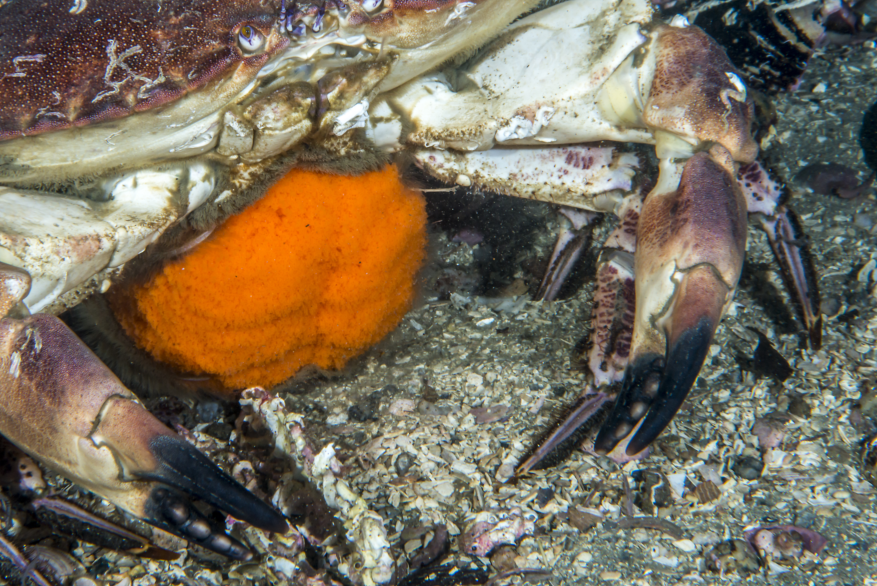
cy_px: 243
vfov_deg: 8.3
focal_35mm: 165
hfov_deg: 12.4
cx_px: 262
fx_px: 4021
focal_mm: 105
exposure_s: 1/160
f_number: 32
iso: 200
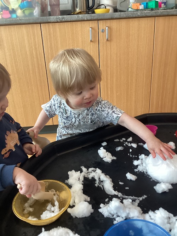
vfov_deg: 58.3
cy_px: 118
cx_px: 88
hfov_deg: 45.5
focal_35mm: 31
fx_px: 211
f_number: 2.4
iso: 250
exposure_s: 1/60
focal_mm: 3.3
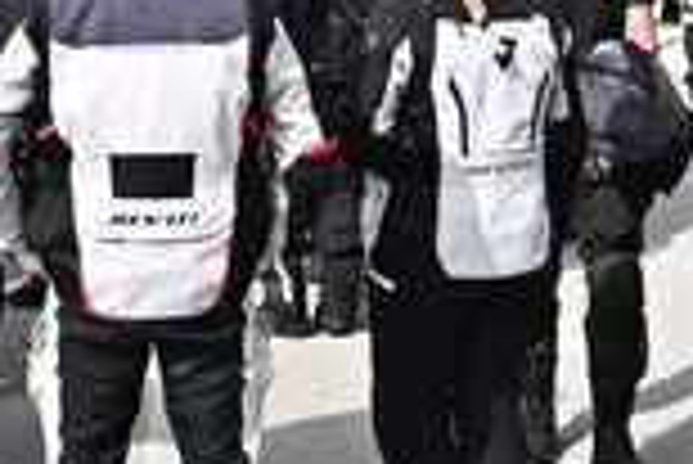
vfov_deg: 13.2
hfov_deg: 19.8
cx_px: 531
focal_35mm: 102
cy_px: -63
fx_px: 1965
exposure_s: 1/1250
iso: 1600
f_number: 16
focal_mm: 35
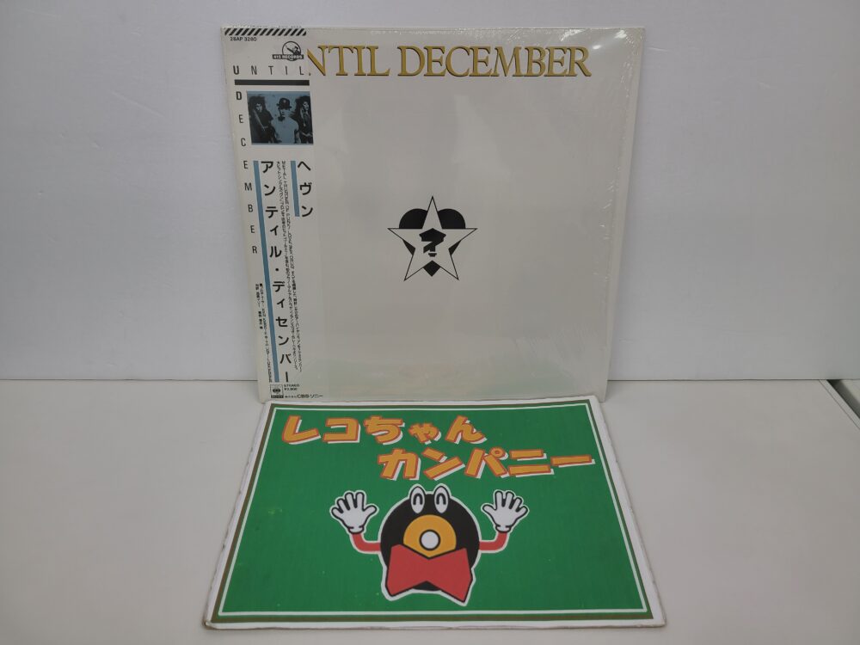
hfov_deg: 67.3
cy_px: 322
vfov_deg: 53.1
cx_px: 430
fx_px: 646
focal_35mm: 26
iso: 40
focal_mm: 5.4
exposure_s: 1/126
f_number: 1.8
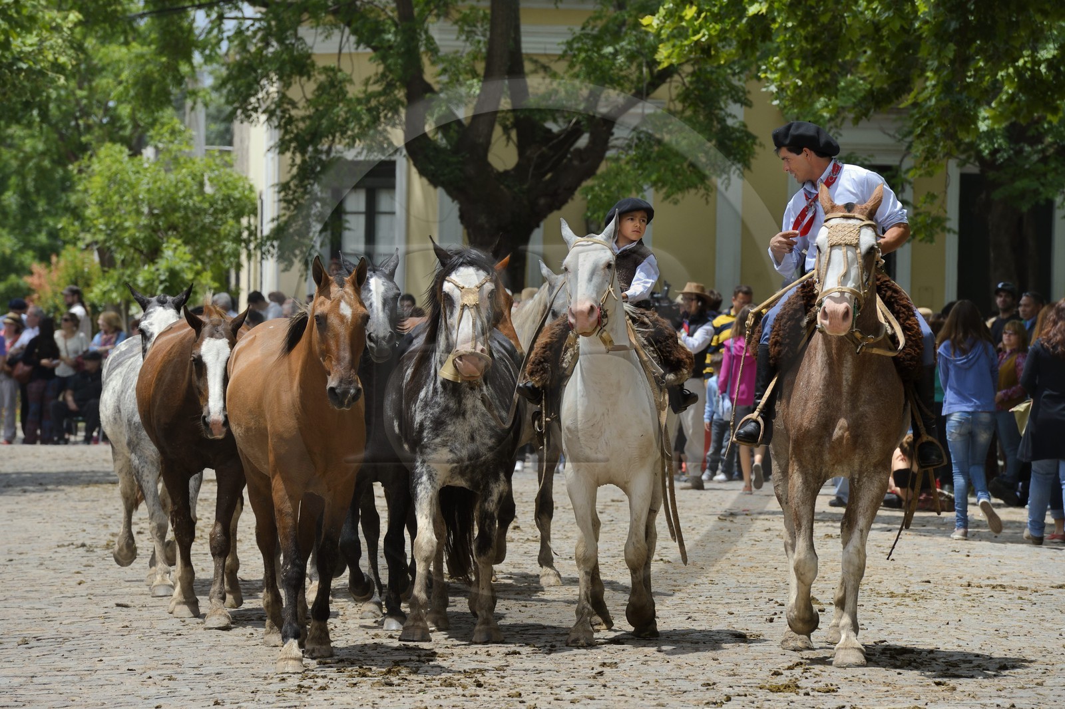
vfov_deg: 6.9
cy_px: 354
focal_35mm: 200
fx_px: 5915
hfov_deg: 10.3
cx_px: 532
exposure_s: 1/640
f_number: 9
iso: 400
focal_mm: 200
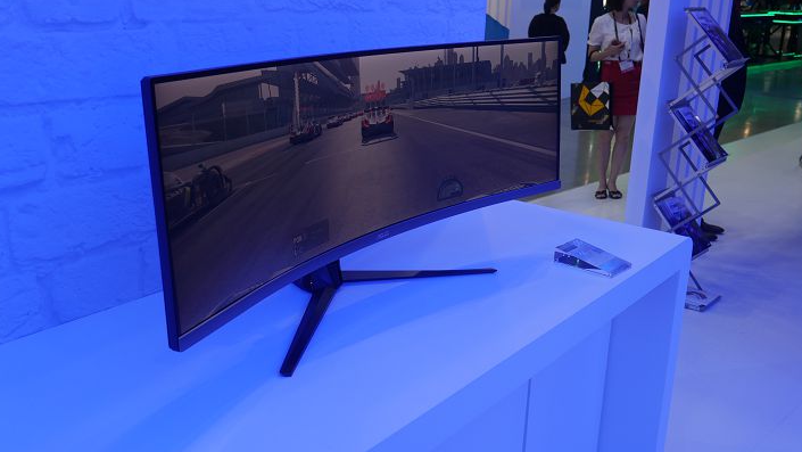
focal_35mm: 40
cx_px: 400
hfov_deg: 50.5
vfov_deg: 29.7
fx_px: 851
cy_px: 222
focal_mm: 18
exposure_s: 1/60
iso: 200
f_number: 4
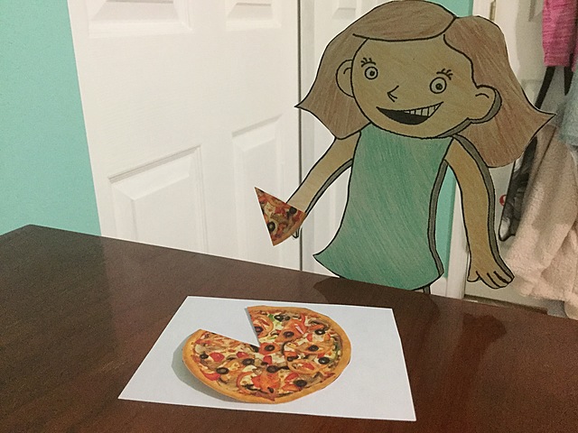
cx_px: 289
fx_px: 518
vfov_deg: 45.4
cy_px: 216
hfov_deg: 58.4
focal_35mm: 31
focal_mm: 3.3
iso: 250
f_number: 2.4
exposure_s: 1/15
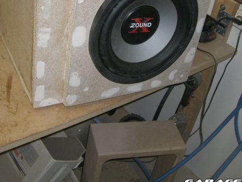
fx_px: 370
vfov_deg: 27.3
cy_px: 60
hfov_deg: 36.1
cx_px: 106
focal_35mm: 53
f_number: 2.7
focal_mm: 6.2
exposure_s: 1/60
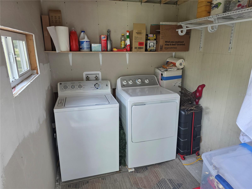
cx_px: 126
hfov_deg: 73.9
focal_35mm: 23
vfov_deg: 58.9
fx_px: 167
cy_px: 94
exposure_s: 1/180
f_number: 1.7
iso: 160
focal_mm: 6.3
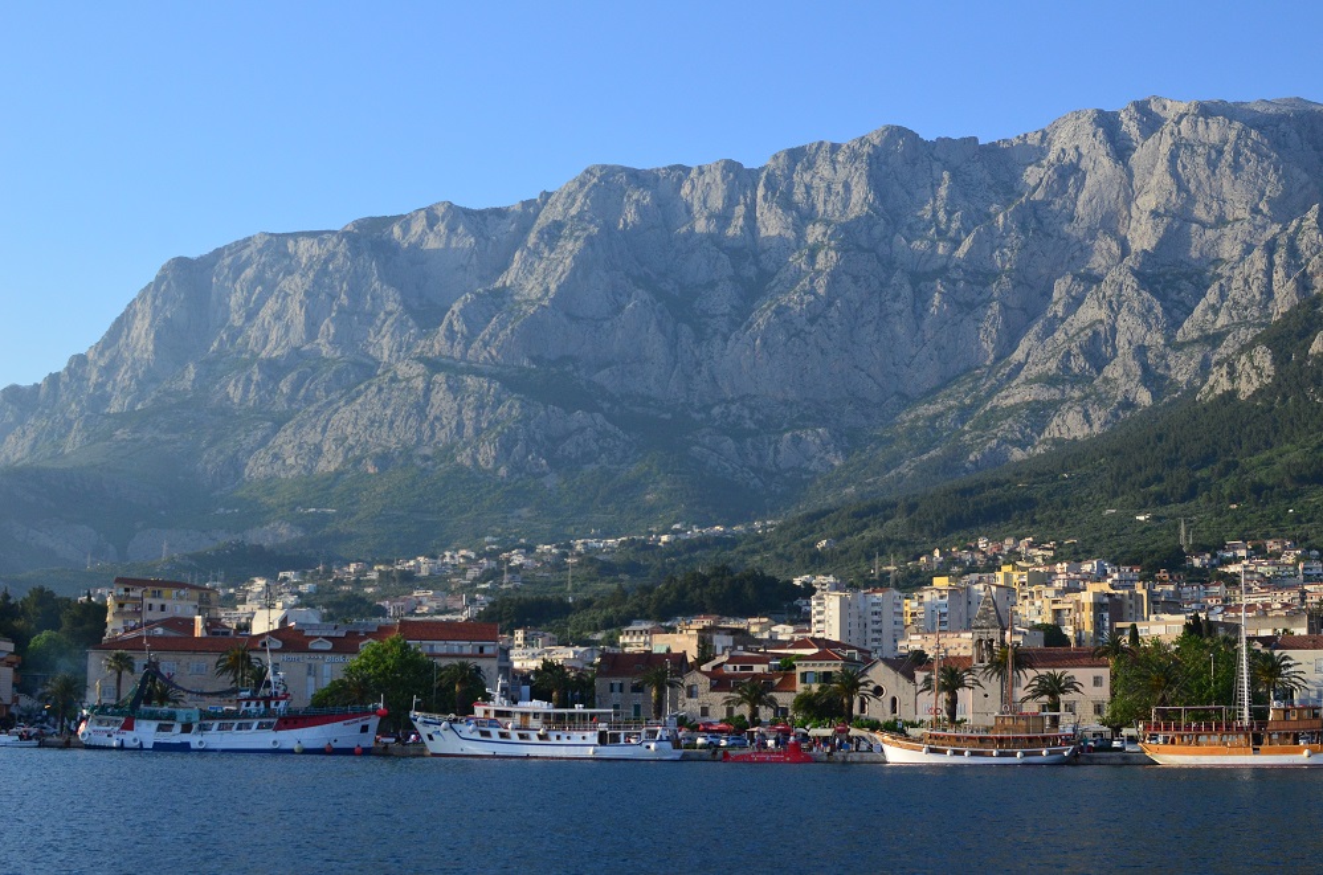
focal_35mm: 52
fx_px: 1925
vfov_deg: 25.6
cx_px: 662
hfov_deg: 37.9
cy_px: 438
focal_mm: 35
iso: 800
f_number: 6.3
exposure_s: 1/1250
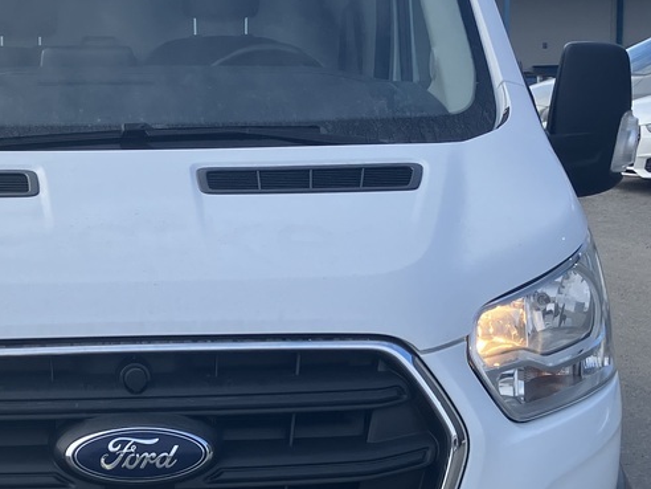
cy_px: 297
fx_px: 1542
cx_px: 143
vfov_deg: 18.0
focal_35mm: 82
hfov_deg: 23.5
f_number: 1.8
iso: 32
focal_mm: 3.99
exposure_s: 1/917
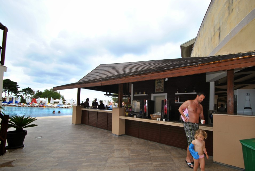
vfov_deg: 67.1
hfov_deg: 89.4
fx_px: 128
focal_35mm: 18
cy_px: 99
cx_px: 144
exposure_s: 1/200
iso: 100
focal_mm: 10
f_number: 5
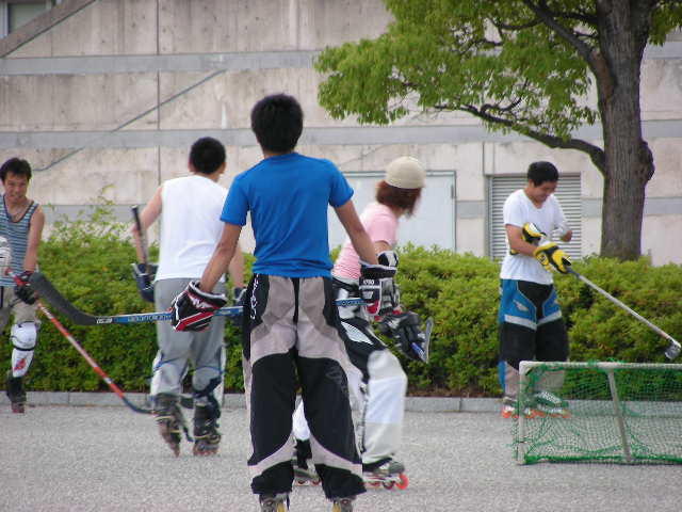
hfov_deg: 5.2
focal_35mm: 380
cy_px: 256
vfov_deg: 3.9
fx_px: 7487
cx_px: 341
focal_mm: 63.3
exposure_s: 1/96.2
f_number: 3.5
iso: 50
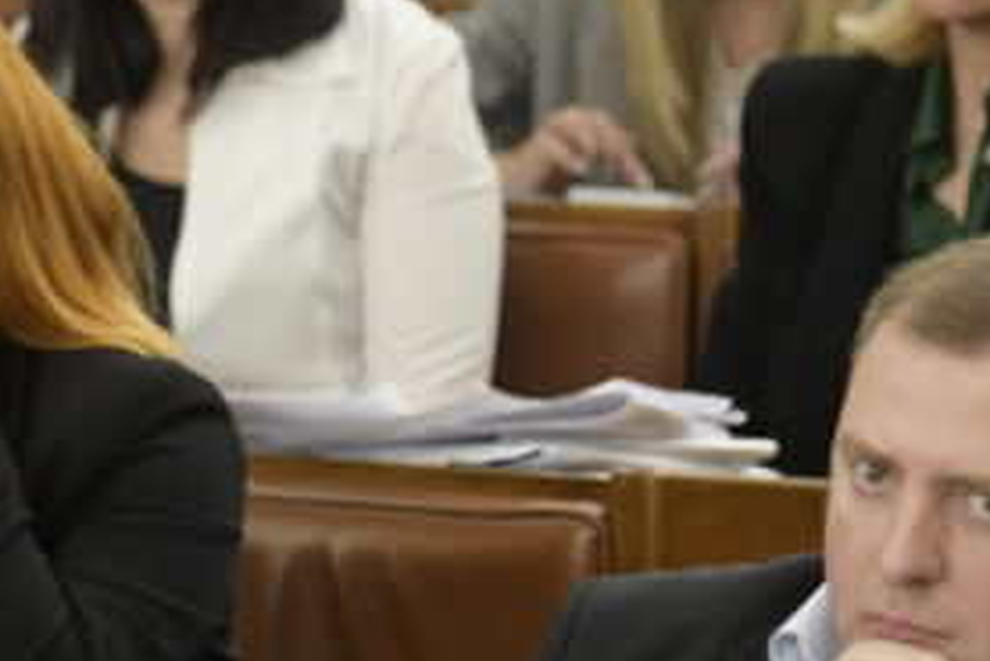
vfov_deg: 3.3
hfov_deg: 4.9
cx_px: -518
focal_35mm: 414
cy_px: 288
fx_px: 11390
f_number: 3.2
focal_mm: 112
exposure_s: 1/250
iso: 2000
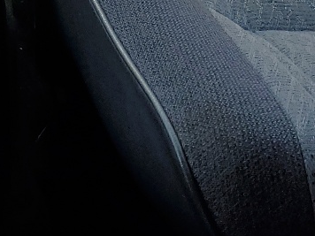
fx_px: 1065
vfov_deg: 11.4
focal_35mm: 117
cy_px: -233
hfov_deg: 15.9
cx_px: -110
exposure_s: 1/833
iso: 50
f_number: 1.5
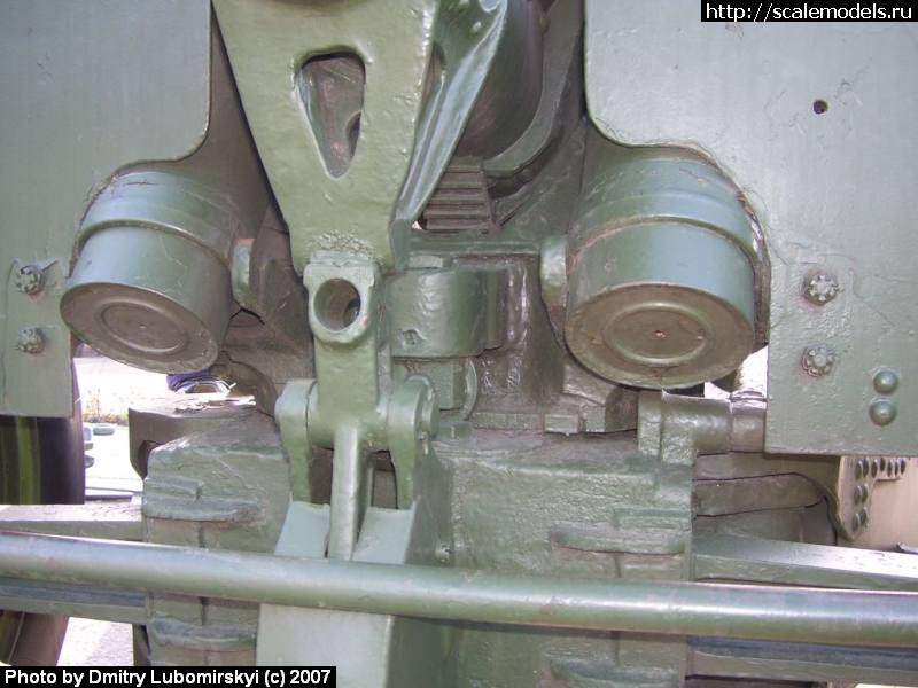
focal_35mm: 37
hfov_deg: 50.1
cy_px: 344
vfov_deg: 38.7
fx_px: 981
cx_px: 459
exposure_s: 1/60
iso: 80
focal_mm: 6
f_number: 2.7
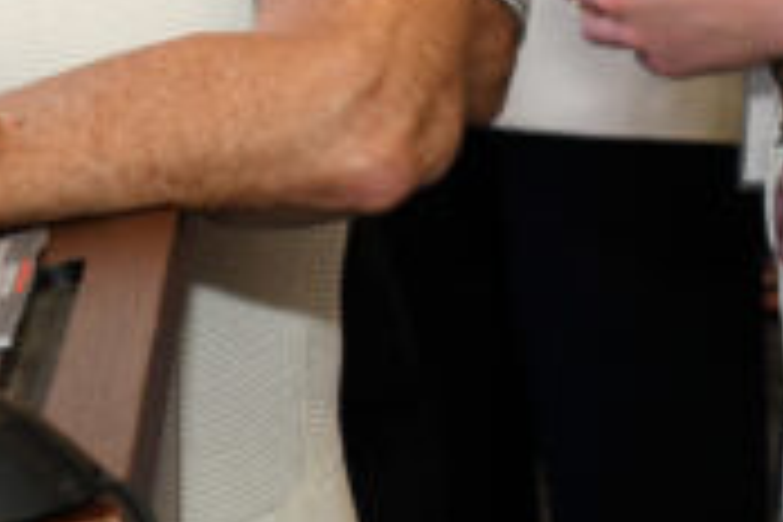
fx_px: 5067
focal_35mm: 233
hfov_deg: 8.4
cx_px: -704
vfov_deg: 5.8
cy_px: -421
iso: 1250
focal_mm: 48
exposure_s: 1/60
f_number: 6.3
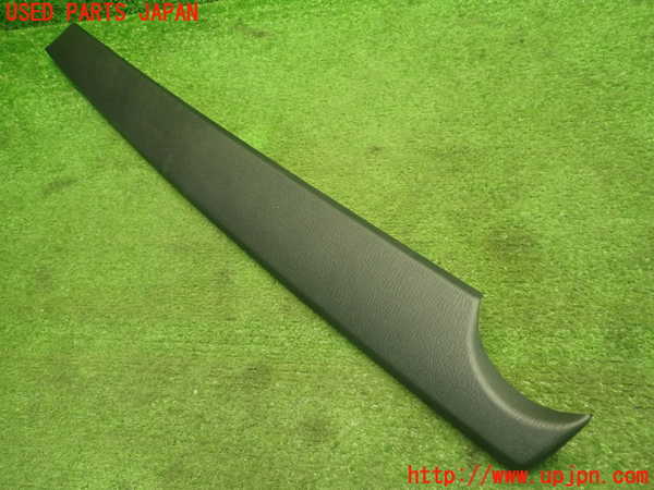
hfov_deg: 60.0
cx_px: 327
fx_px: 567
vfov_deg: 46.8
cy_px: 245
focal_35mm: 30
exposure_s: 1/30
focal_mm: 5.4
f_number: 2.3
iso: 320
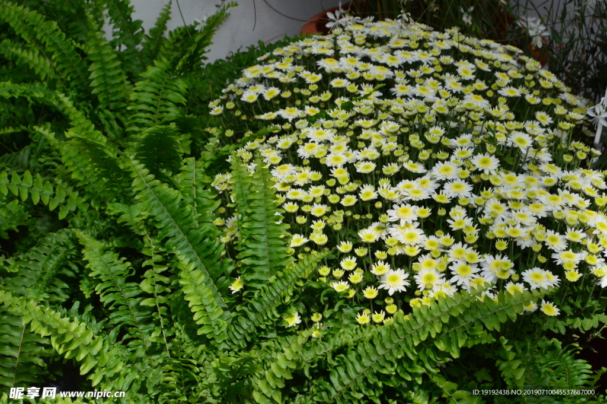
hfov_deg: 12.5
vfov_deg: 8.3
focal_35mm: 165
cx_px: 304
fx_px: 2780
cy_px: 202
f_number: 18
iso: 1400
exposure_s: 1/250
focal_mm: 110
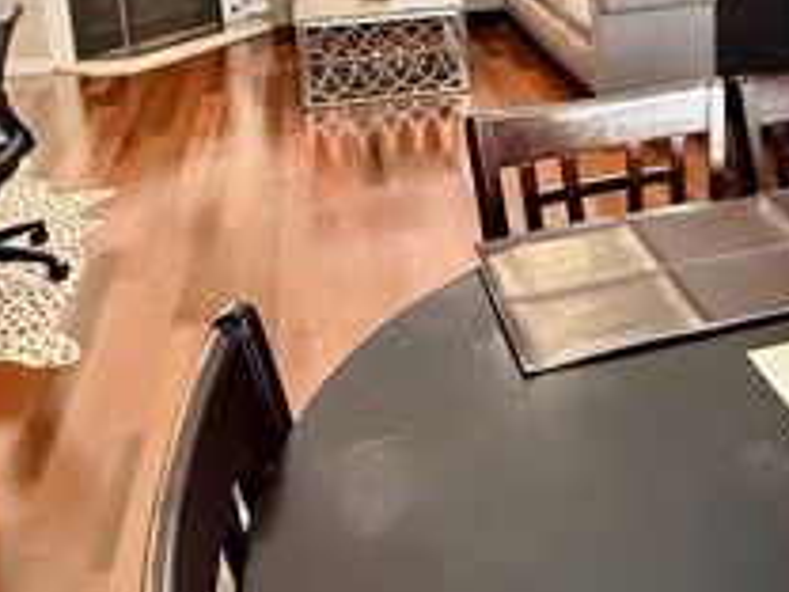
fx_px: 980
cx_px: 626
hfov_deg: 42.0
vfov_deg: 30.9
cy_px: -15
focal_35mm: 43
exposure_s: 1/60
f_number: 2.2
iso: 1250
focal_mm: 2.22
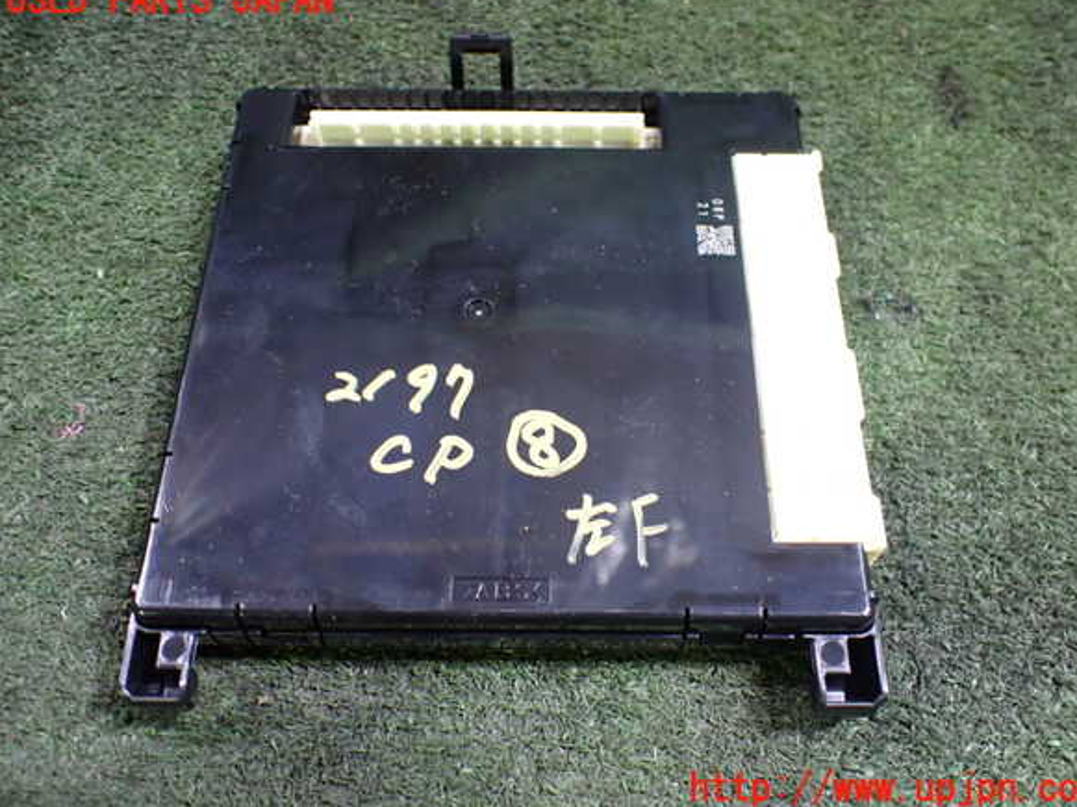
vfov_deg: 45.4
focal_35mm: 31
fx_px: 964
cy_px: 395
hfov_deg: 58.4
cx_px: 552
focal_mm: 5.4
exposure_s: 1/30
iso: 800
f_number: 2.3
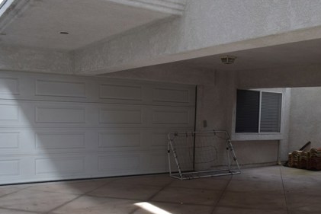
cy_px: 161
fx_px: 366
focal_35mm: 41
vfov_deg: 32.0
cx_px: 207
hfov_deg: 46.8
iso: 400
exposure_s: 1/250
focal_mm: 18
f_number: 8
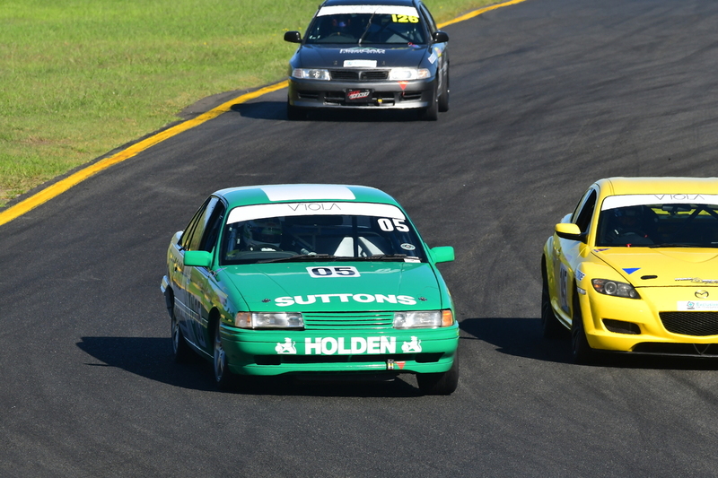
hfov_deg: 4.3
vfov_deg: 2.9
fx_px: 9571
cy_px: 239
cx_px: 359
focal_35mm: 480
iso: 500
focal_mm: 320
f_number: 11
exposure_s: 1/640
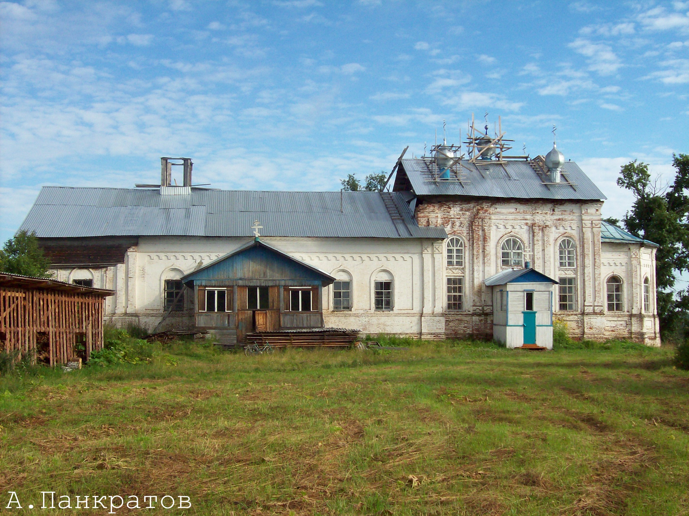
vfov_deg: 32.2
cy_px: 258
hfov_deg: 42.1
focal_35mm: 45
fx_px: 895
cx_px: 344
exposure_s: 1/364
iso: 80
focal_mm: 7.6
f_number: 5.4
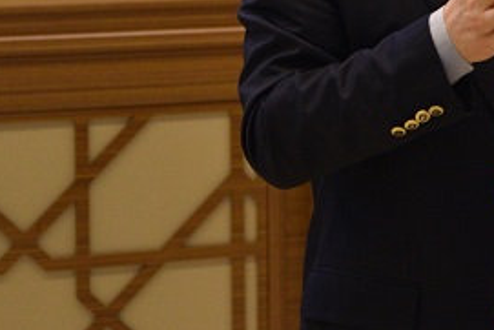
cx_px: 491
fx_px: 2375
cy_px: -136
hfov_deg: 11.8
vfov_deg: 7.8
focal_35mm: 173
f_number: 2.8
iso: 800
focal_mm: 52
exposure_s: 1/100
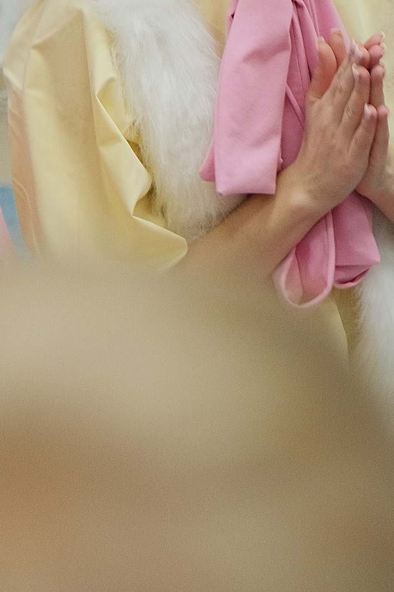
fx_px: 2743
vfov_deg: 12.0
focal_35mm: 167
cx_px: 432
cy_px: -161
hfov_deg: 8.2
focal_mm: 33
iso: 640
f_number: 1.4
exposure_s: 1/125
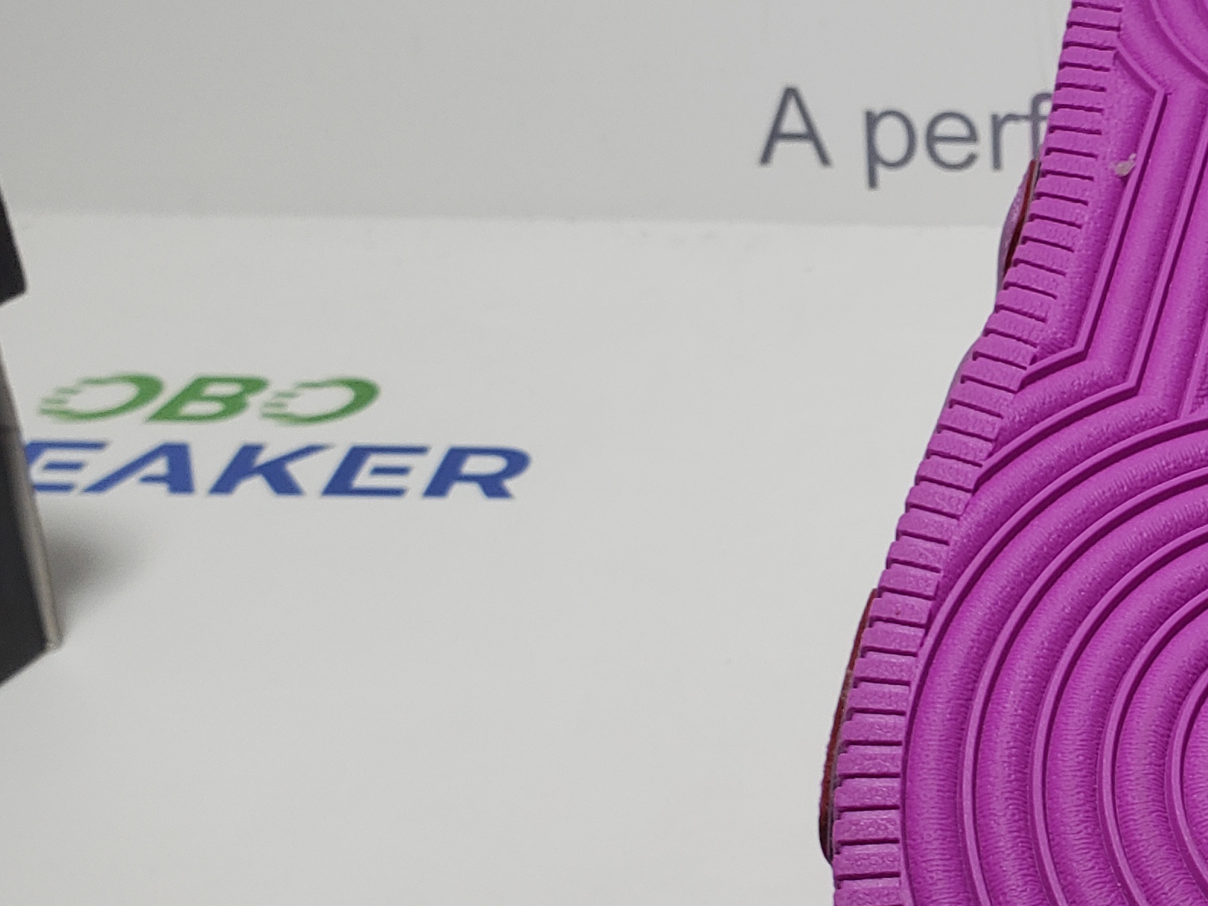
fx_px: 2303
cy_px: 512
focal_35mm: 66
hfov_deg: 26.6
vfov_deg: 22.2
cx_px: 1394
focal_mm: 4.3
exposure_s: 1/239
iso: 50
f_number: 2.4
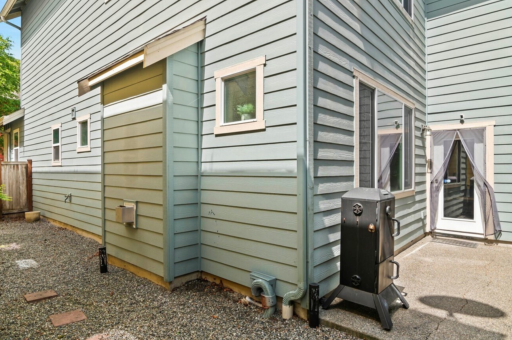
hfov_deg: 81.2
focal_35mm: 21
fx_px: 298
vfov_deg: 59.4
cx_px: 264
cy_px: 169
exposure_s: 1/125
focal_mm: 16
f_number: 8
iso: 200
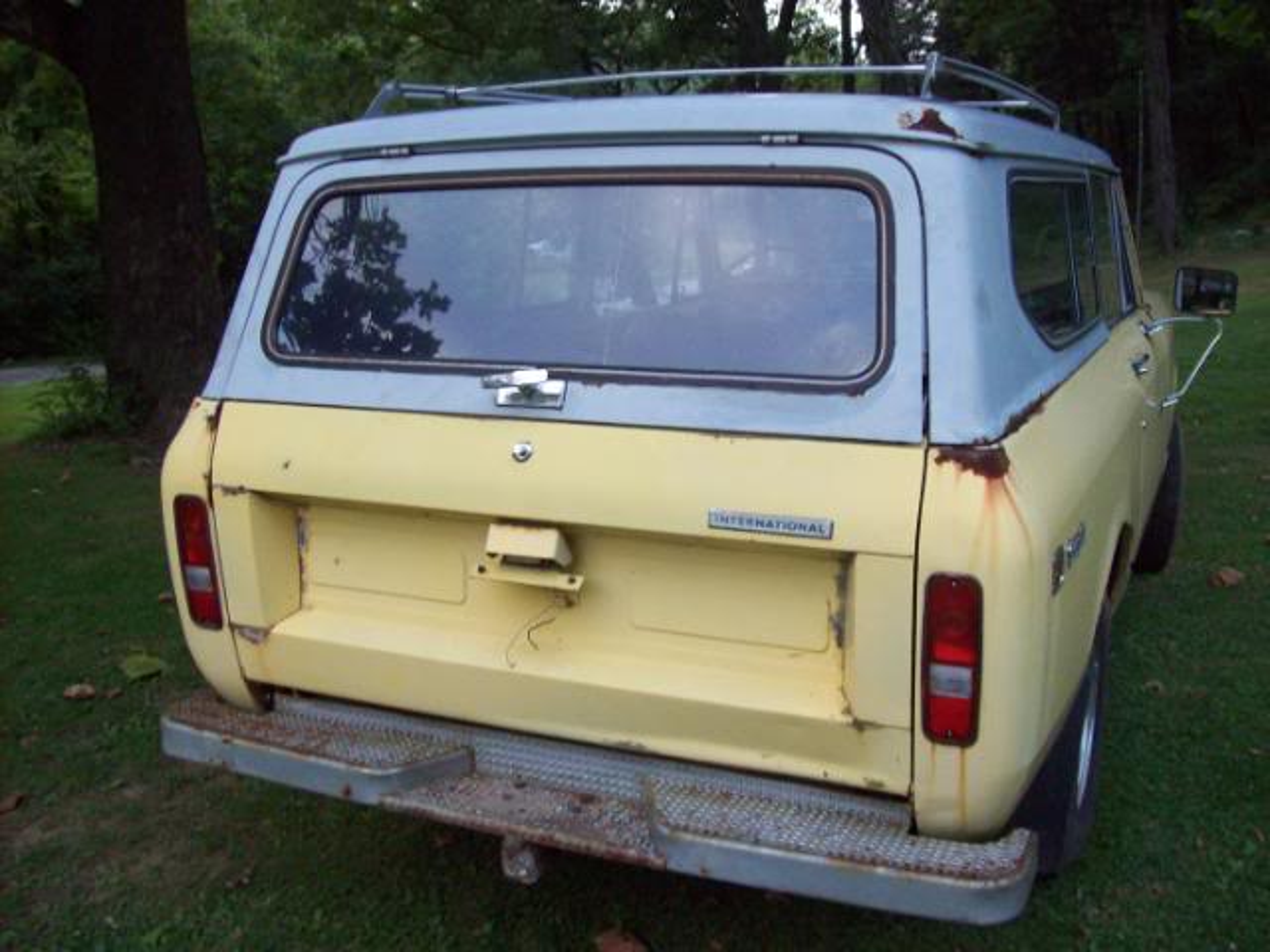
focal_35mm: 36
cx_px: 635
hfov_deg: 51.4
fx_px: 1321
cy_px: 476
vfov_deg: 39.7
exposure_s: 1/82
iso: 200
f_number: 2.7
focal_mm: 6
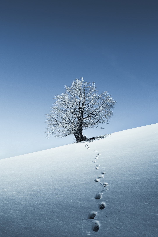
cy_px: 118
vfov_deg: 35.7
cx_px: 79
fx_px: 369
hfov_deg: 24.2
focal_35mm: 56
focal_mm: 56
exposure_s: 1/640
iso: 100
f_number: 5.6
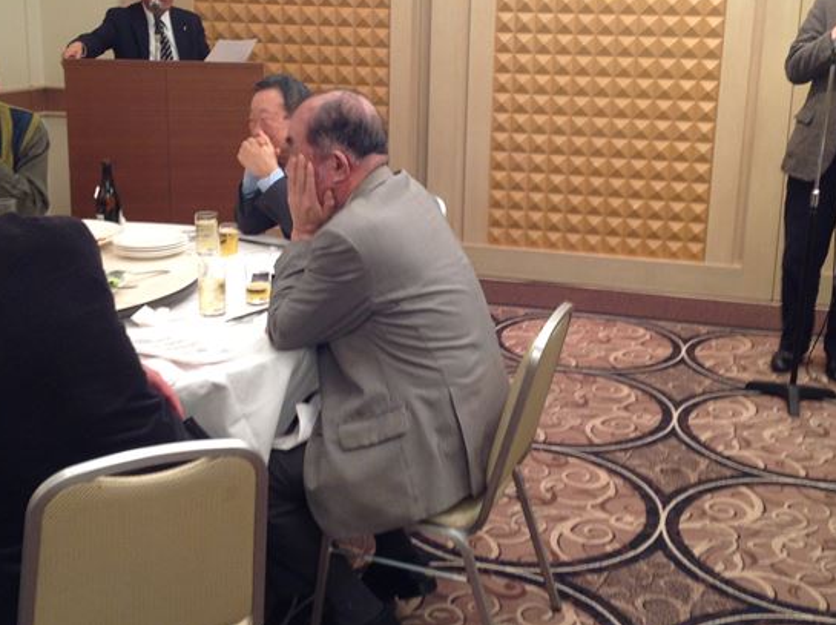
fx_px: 1206
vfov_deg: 28.9
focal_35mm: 50
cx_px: 433
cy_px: 233
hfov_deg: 38.2
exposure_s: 1/15
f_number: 2.4
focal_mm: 4.28
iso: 64
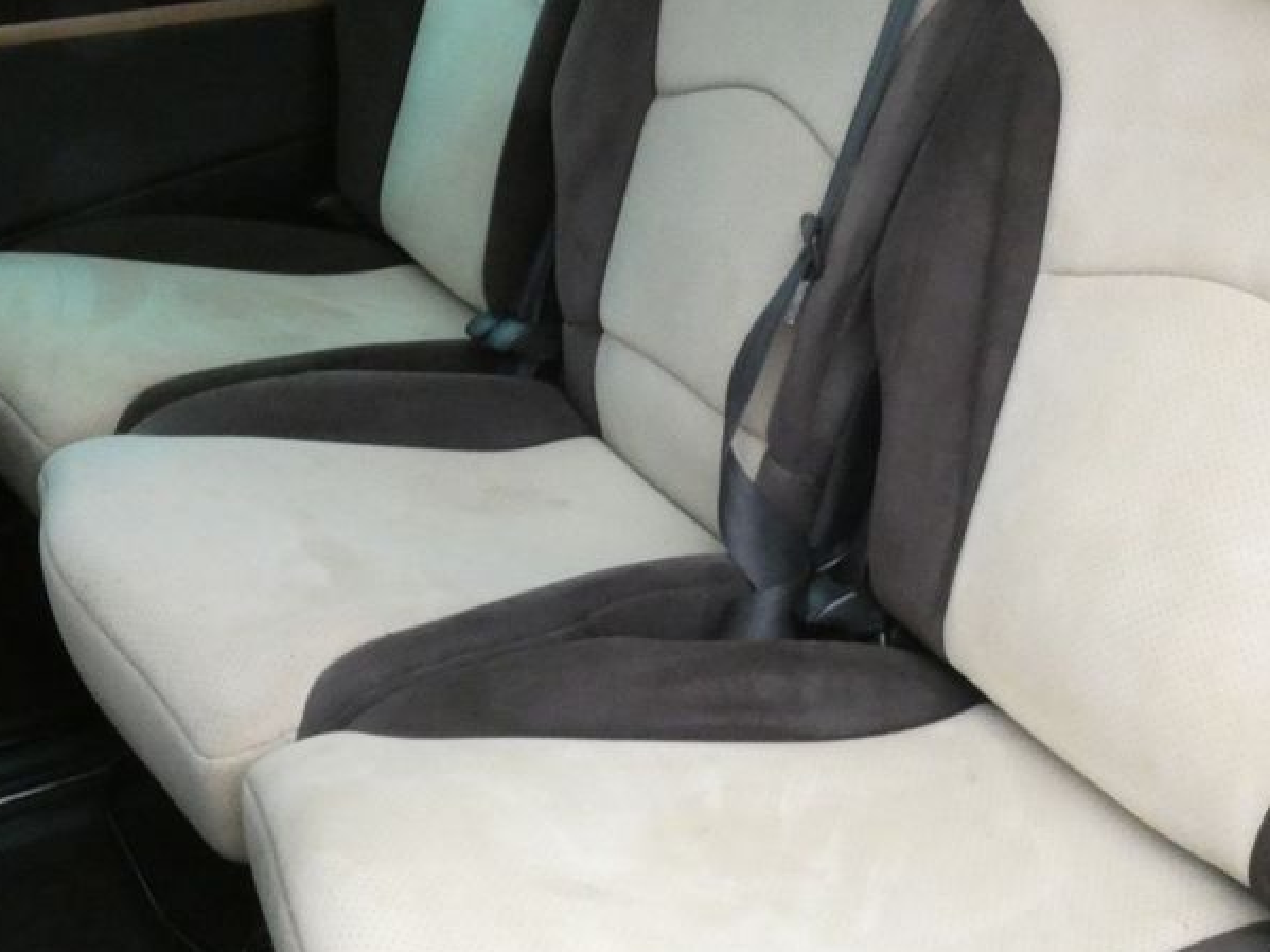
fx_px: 1944
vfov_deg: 27.5
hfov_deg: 36.1
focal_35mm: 53
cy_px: 401
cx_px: 698
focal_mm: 5.5
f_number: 5.6
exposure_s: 1/80
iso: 1000
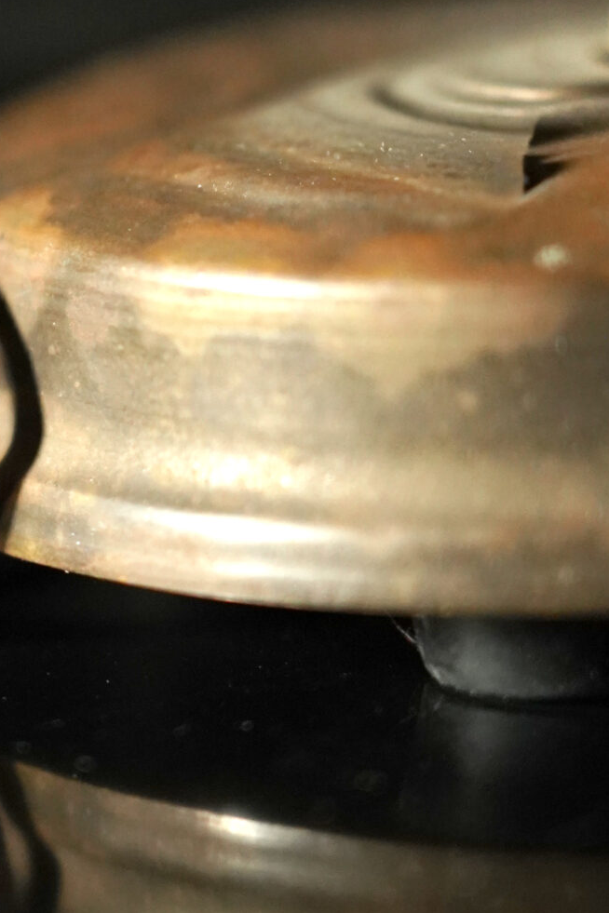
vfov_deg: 7.5
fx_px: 6952
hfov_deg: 5.0
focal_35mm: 274
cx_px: -106
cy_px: 352
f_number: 4
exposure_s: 1/160
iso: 4000
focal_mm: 105
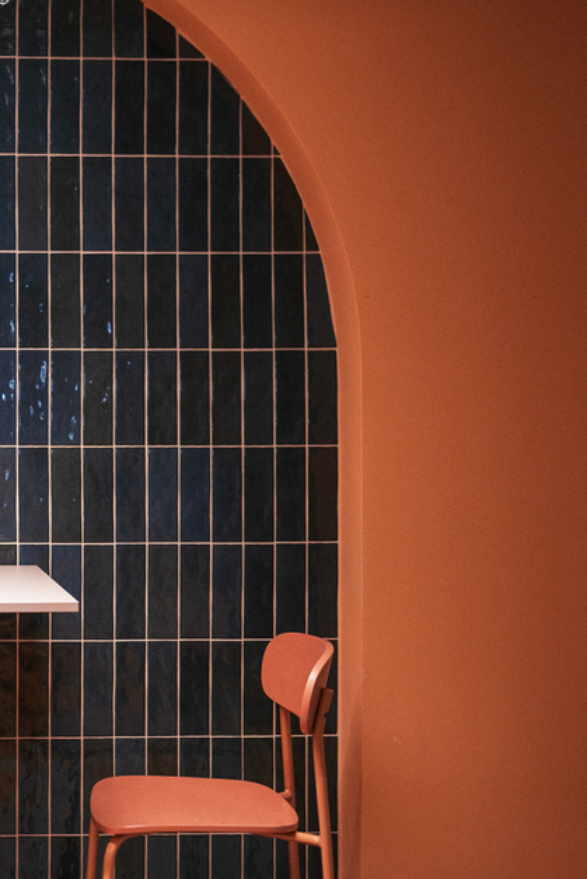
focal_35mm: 65
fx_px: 1589
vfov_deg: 30.9
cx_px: -91
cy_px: 386
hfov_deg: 19.8
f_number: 2.8
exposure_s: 1/500
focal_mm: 36
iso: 2000
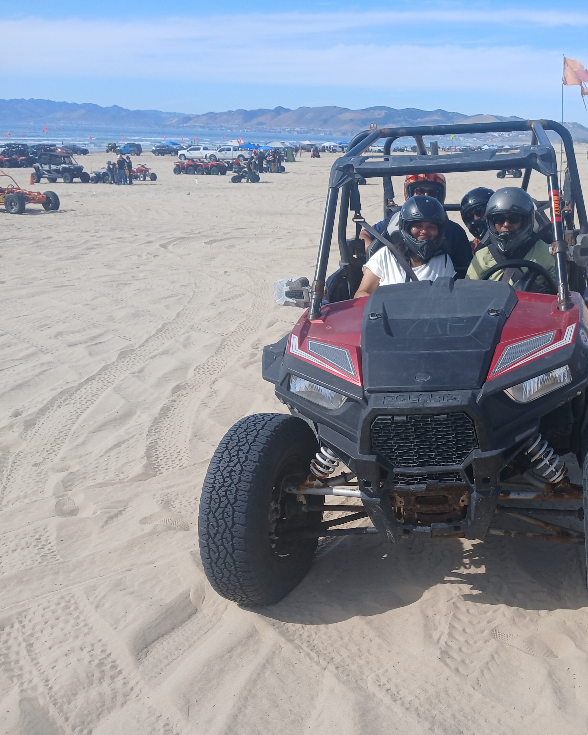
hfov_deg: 41.6
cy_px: 368
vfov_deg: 52.8
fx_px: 740
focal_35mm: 34
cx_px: 463
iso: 20
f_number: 1.8
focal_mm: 3.98
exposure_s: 1/501
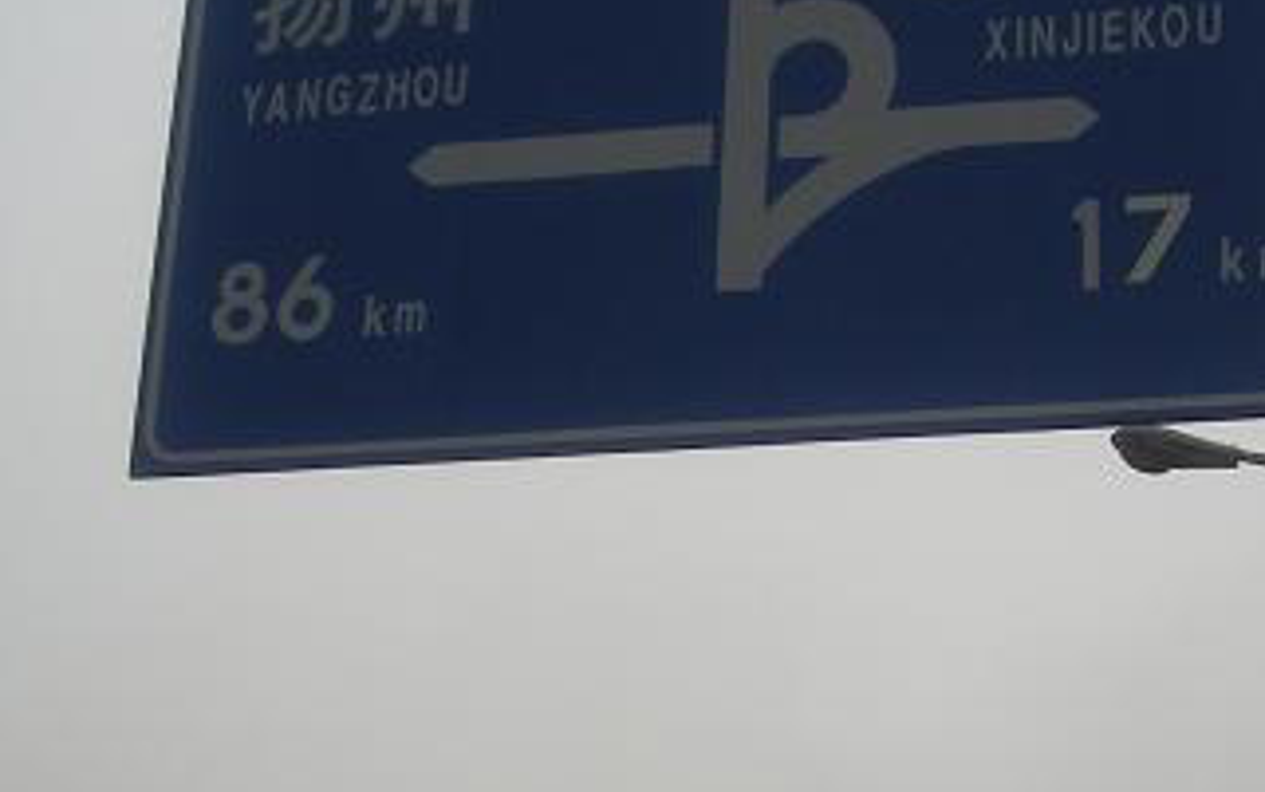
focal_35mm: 90
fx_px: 3104
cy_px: 536
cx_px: 867
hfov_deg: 22.9
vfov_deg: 14.5
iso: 50
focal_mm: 5.7
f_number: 2.8
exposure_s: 1/388
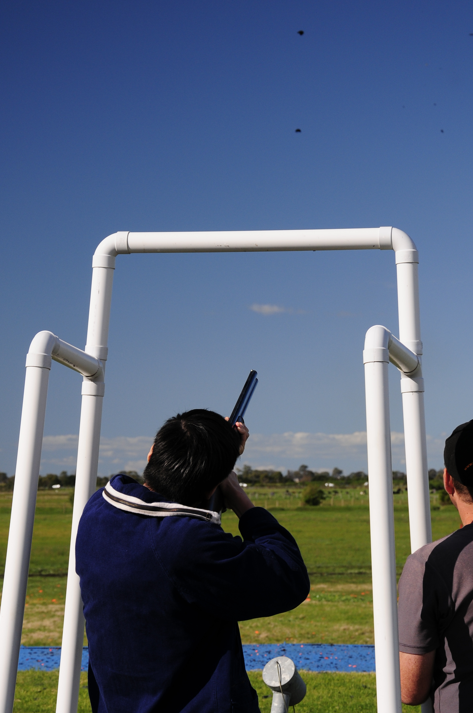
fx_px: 2114
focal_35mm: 107
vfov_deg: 19.1
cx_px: 261
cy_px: 386
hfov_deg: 12.8
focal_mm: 52
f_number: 7.1
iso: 200
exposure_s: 1/320
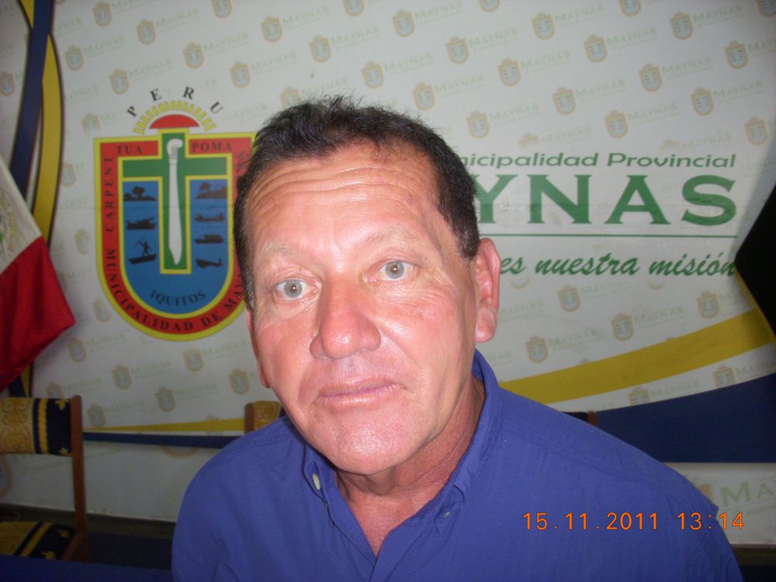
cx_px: 388
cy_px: 291
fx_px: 852
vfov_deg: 37.7
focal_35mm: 38
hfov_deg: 49.0
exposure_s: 1/25
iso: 200
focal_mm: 6.3
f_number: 3.3
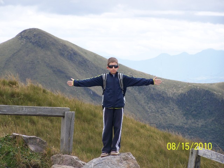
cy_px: 84
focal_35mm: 169
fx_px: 1094
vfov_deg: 8.8
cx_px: 112
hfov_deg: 11.7
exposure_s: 1/400
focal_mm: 28.1
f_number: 3.2
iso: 64
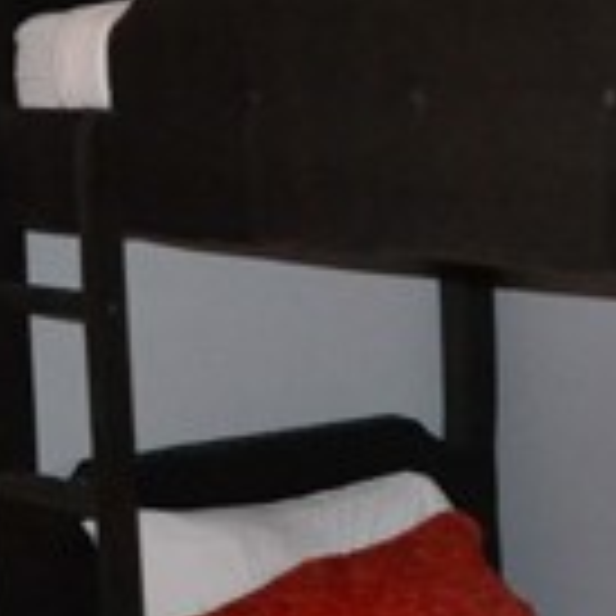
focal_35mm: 107
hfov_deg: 14.7
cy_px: 295
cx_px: 1021
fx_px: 2154
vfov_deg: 16.3
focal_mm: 18
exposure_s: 1/60
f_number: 3.5
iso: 3200
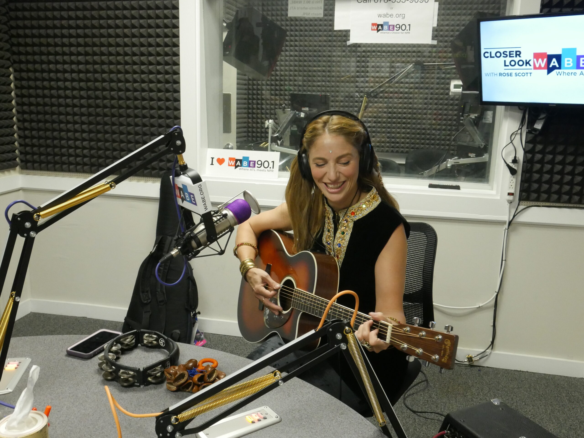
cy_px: 219
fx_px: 574
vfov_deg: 41.8
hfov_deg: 53.9
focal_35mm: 34
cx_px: 292
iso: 3200
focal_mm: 17
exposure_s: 1/20
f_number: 9
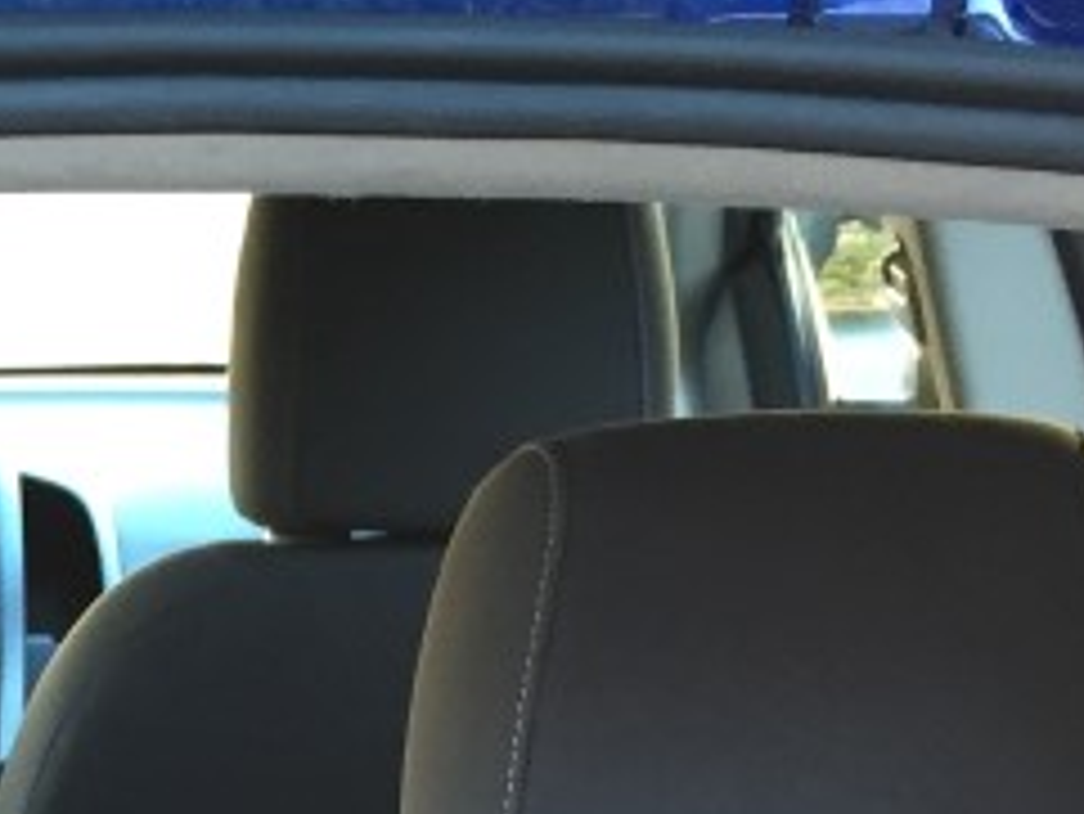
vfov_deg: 11.3
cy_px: 1403
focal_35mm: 123
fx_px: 3854
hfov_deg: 15.4
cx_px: -261
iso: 80
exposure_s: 1/30
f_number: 2.2
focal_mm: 4.15
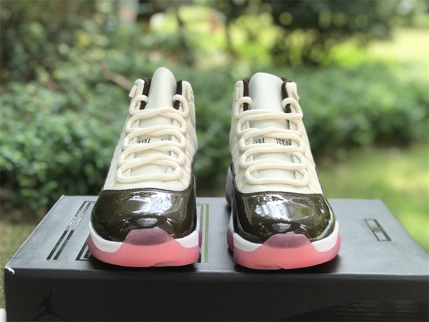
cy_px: 161
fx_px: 706
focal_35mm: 57
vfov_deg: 25.7
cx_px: 214
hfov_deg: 33.8
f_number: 2.8
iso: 20
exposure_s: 1/101
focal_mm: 6.6
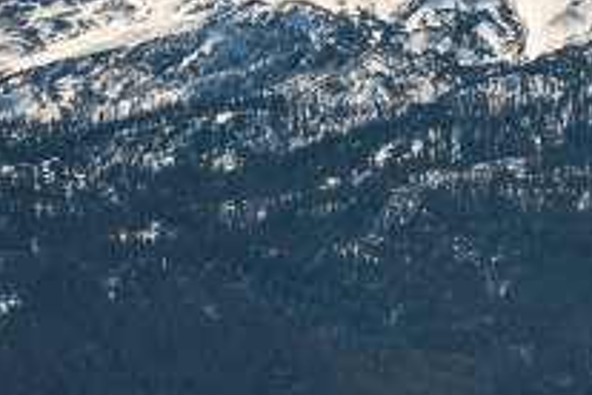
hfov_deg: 3.7
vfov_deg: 2.4
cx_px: 795
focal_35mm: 560
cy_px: -306
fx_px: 9208
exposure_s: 1/160
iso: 64
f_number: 16
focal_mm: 145
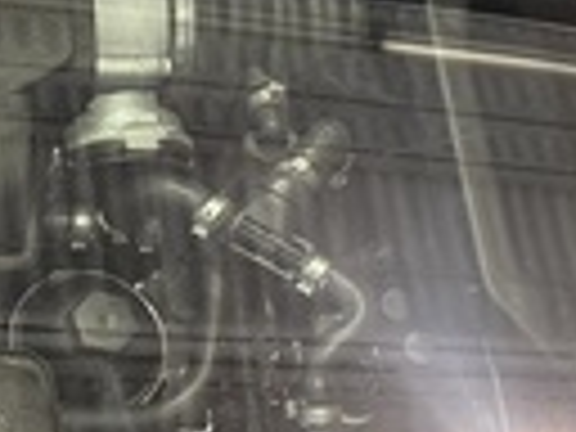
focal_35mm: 79
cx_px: -252
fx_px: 1315
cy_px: 173
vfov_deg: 18.6
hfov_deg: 21.4
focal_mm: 6.86
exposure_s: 1/60
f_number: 1.78
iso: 500
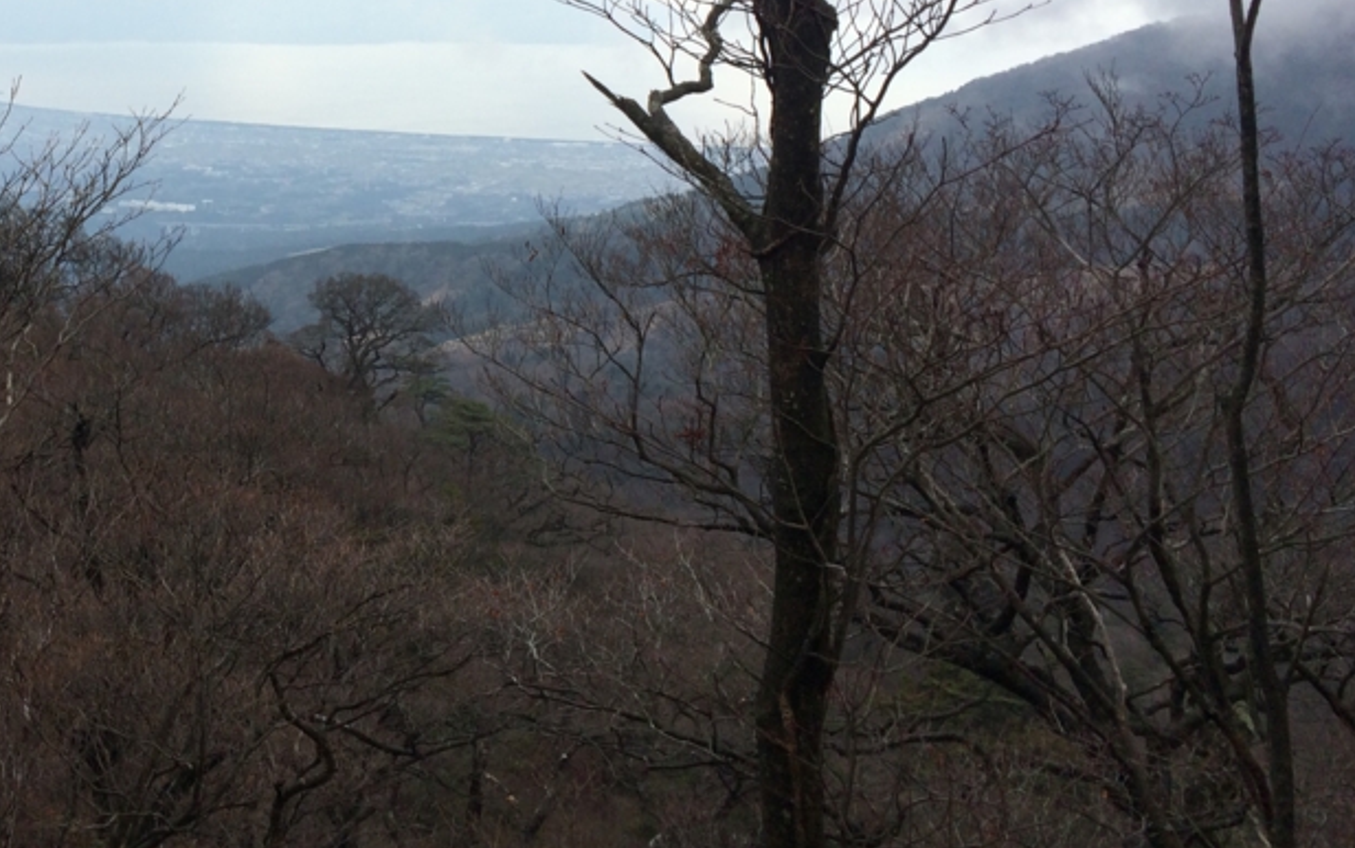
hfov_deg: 38.0
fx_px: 1884
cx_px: 261
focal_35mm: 51
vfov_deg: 24.4
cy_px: 42
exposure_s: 1/1026
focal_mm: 4.15
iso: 32
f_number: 2.2
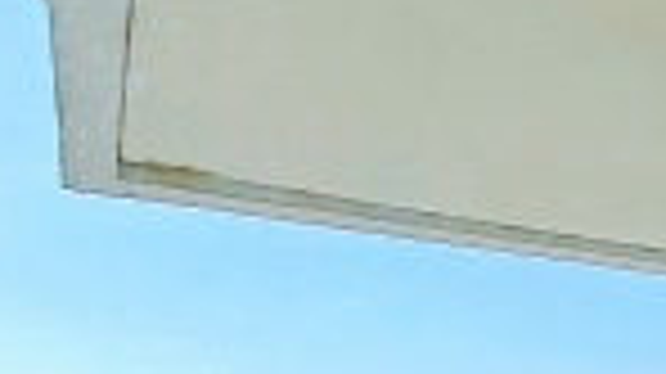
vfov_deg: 21.0
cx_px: 470
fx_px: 776
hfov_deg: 45.3
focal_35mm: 44
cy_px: 622
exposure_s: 1/2000
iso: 40
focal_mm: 1.42
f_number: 2.2
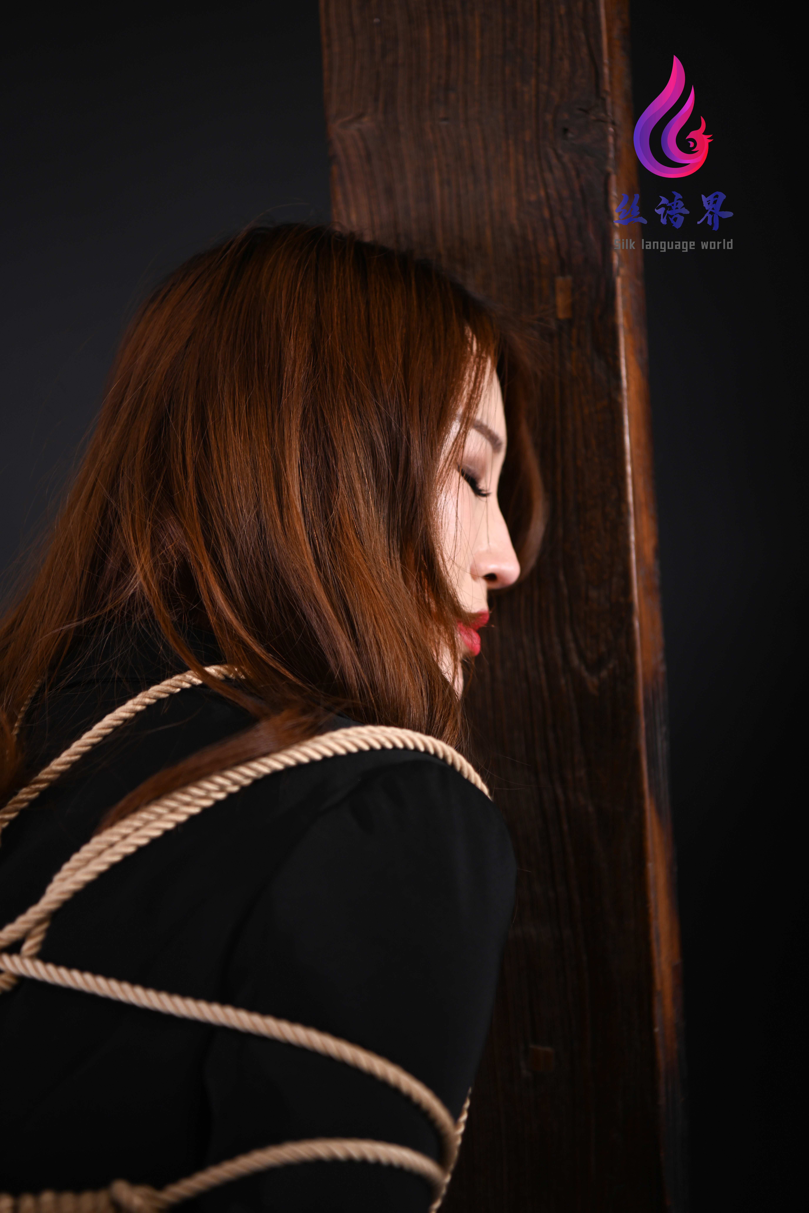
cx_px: 404
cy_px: 606
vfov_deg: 28.8
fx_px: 2359
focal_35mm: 70
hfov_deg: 19.5
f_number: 2.8
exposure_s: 1/160
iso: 100
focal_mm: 70
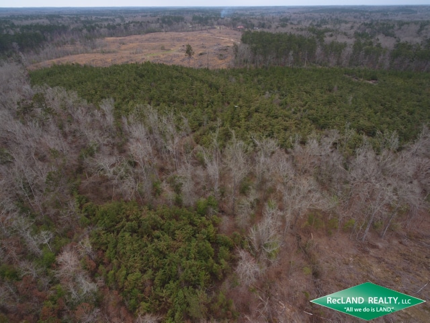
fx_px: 248
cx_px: 215
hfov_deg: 81.7
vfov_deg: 66.0
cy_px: 162
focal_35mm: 20
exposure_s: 1/178
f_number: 2.8
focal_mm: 3.61
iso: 100
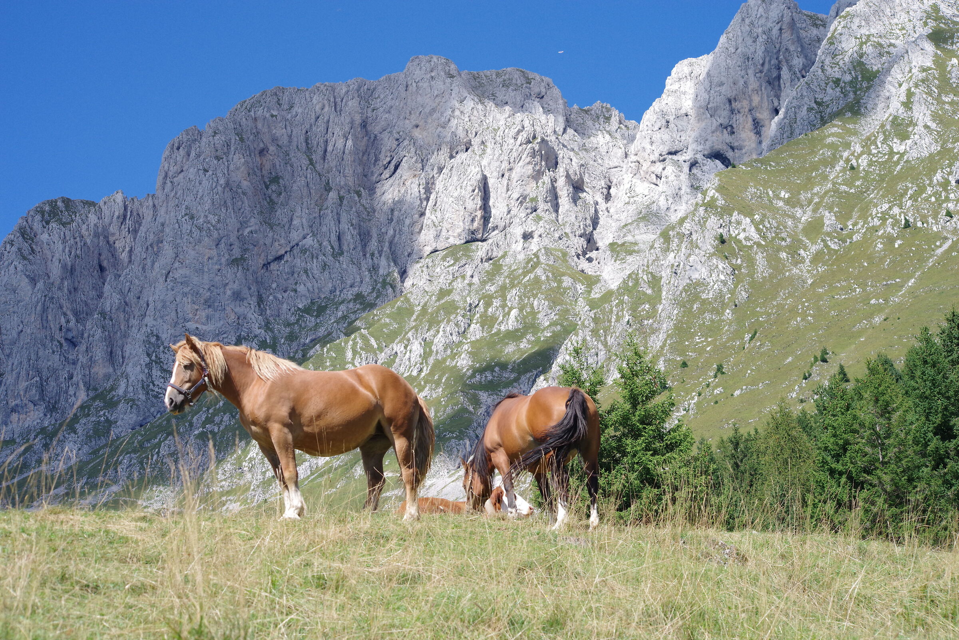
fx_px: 2265
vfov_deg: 16.1
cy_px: 320
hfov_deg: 23.9
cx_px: 480
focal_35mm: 85
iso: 800
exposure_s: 1/500
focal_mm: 85
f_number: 10
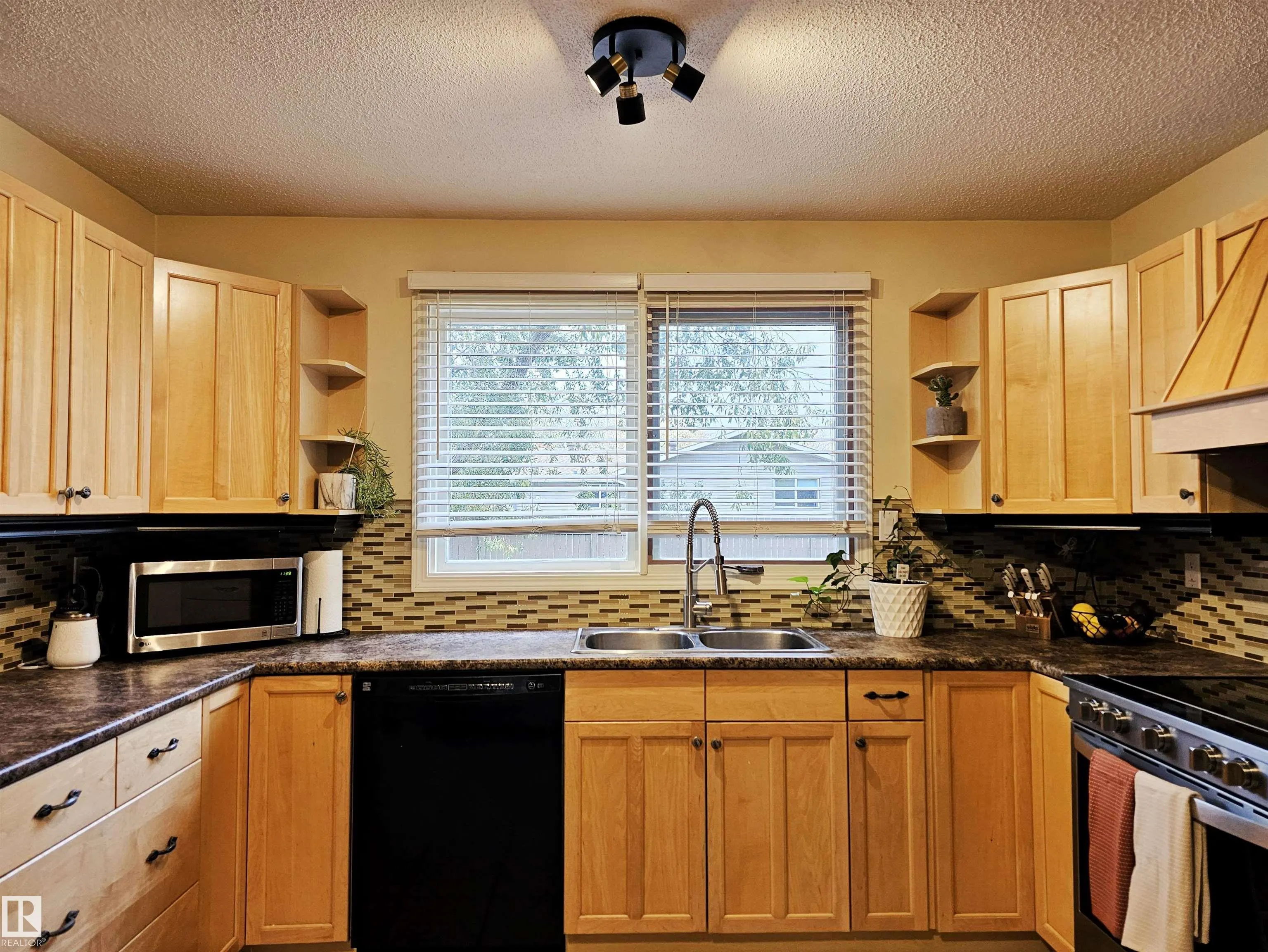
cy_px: 476
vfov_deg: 58.9
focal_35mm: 23
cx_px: 634
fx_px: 843
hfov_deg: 73.9
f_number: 1.7
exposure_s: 1/120
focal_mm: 6.3
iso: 125
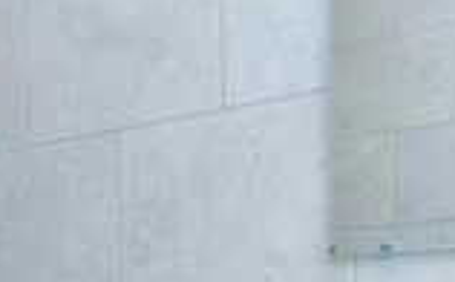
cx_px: 236
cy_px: 365
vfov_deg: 17.8
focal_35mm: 68
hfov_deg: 30.3
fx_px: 841
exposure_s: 1/60
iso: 400
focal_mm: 10
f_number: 4
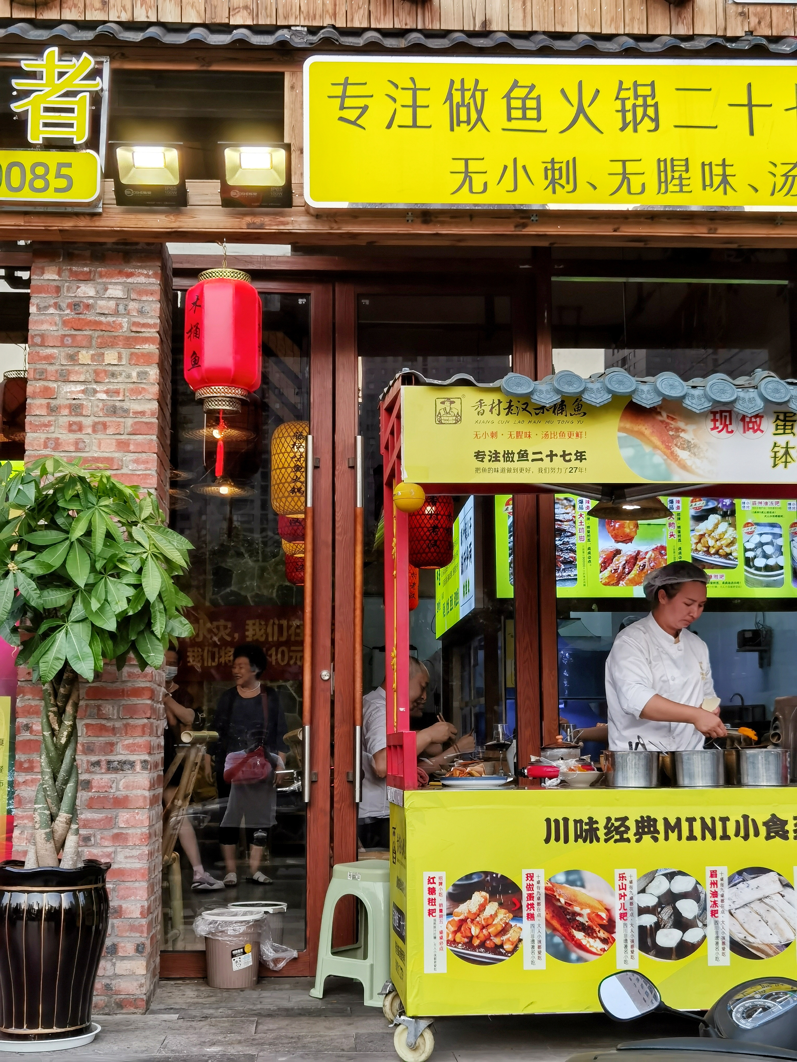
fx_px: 1443
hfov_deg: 30.9
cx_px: 398
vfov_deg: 40.4
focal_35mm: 47
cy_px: 531
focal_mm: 6.71
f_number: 1.9
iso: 50
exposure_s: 1/678
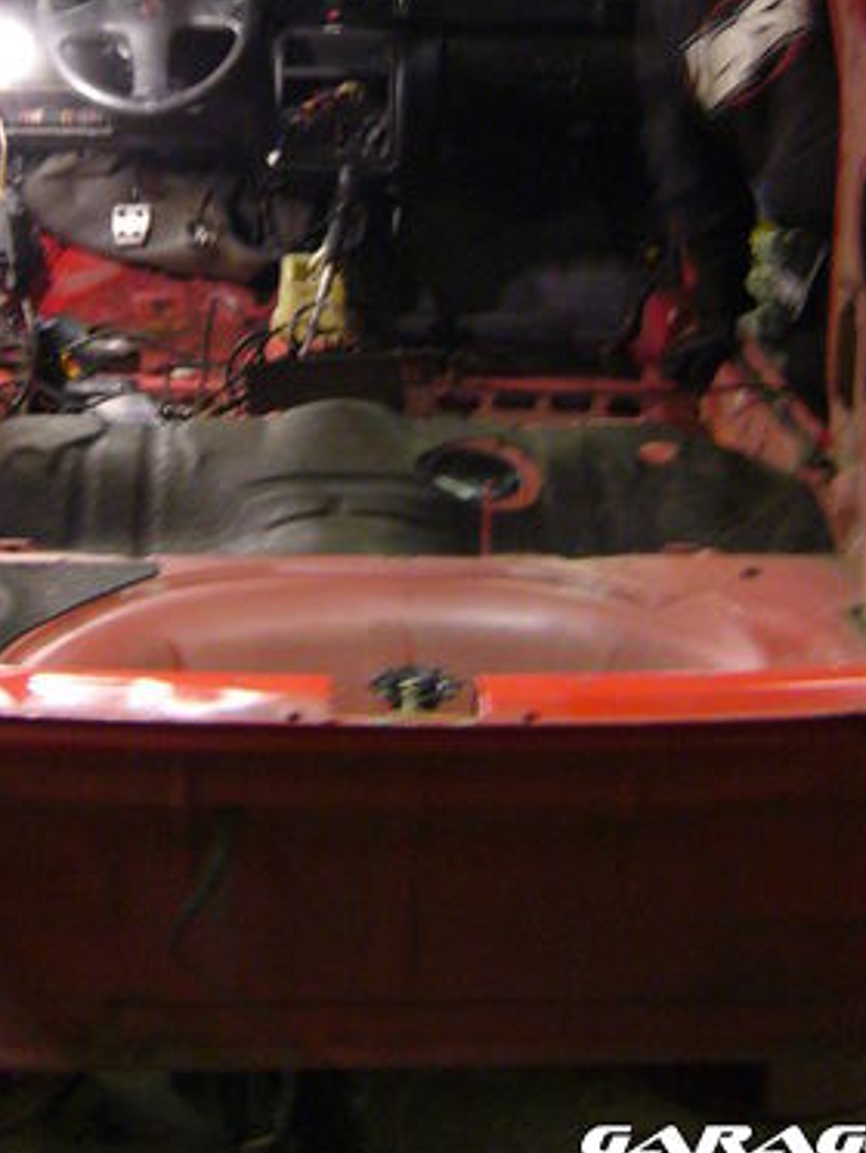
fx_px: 2000
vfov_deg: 31.1
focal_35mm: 60
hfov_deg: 24.4
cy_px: 182
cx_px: 368
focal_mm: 5.8
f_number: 2.8
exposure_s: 1/8
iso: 200
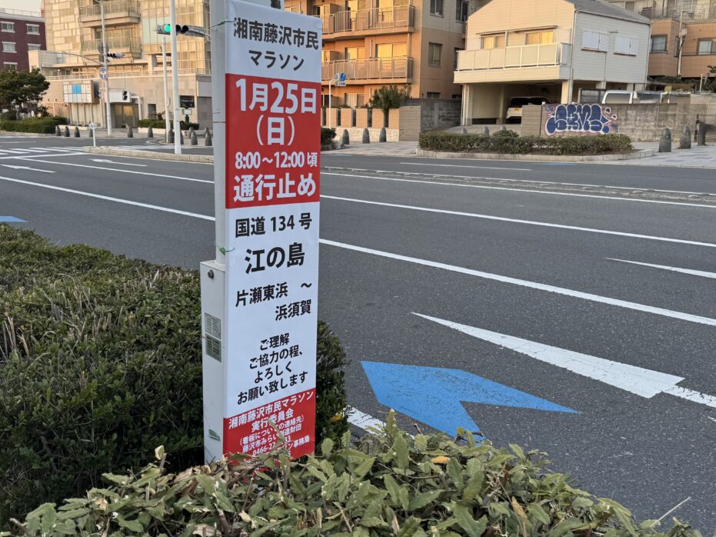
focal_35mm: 33
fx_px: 682
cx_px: 345
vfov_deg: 42.9
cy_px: 236
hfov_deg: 55.3
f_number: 1.78
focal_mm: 6.76
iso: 64
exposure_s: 1/168
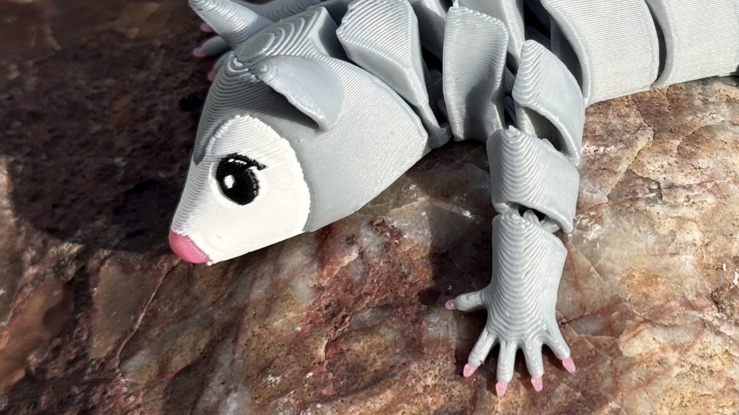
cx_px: 586
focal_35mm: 113
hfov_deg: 18.8
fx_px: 2214
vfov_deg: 10.7
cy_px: 103
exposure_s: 1/3226
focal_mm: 6.76
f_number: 1.78
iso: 64
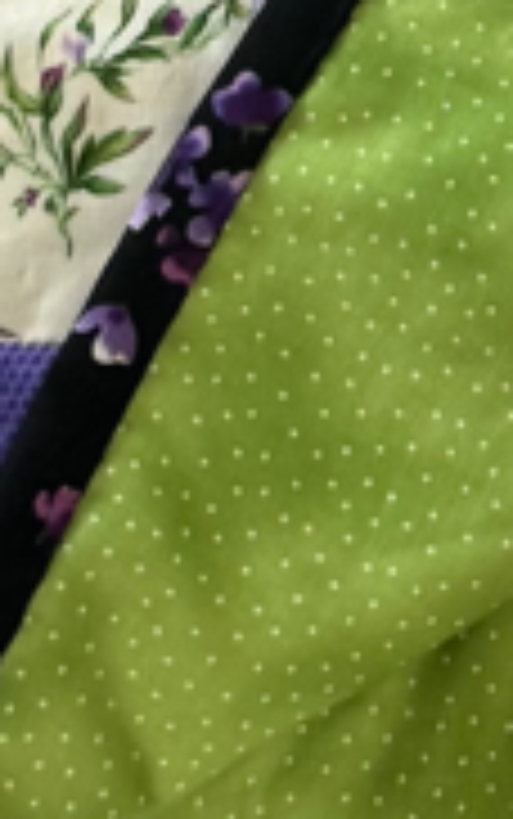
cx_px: 909
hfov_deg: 7.6
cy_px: -1228
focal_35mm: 168
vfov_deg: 10.5
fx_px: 3752
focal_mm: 6.76
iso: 160
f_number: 1.78
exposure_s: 1/121
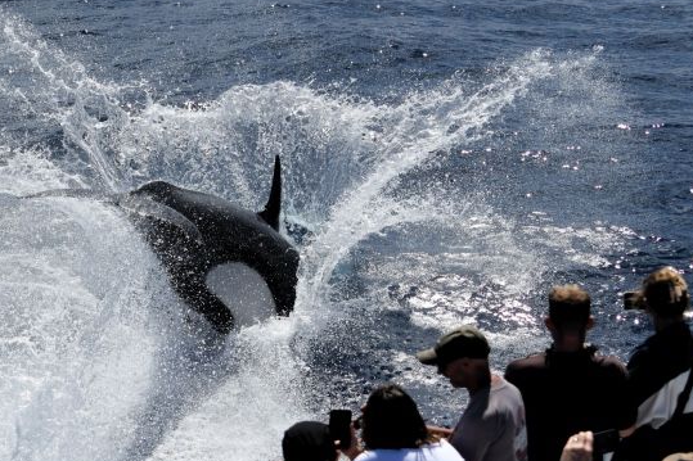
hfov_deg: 22.7
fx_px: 1713
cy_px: 308
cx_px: 197
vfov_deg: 15.3
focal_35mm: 89
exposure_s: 1/8000
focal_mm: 60
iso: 450
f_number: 5
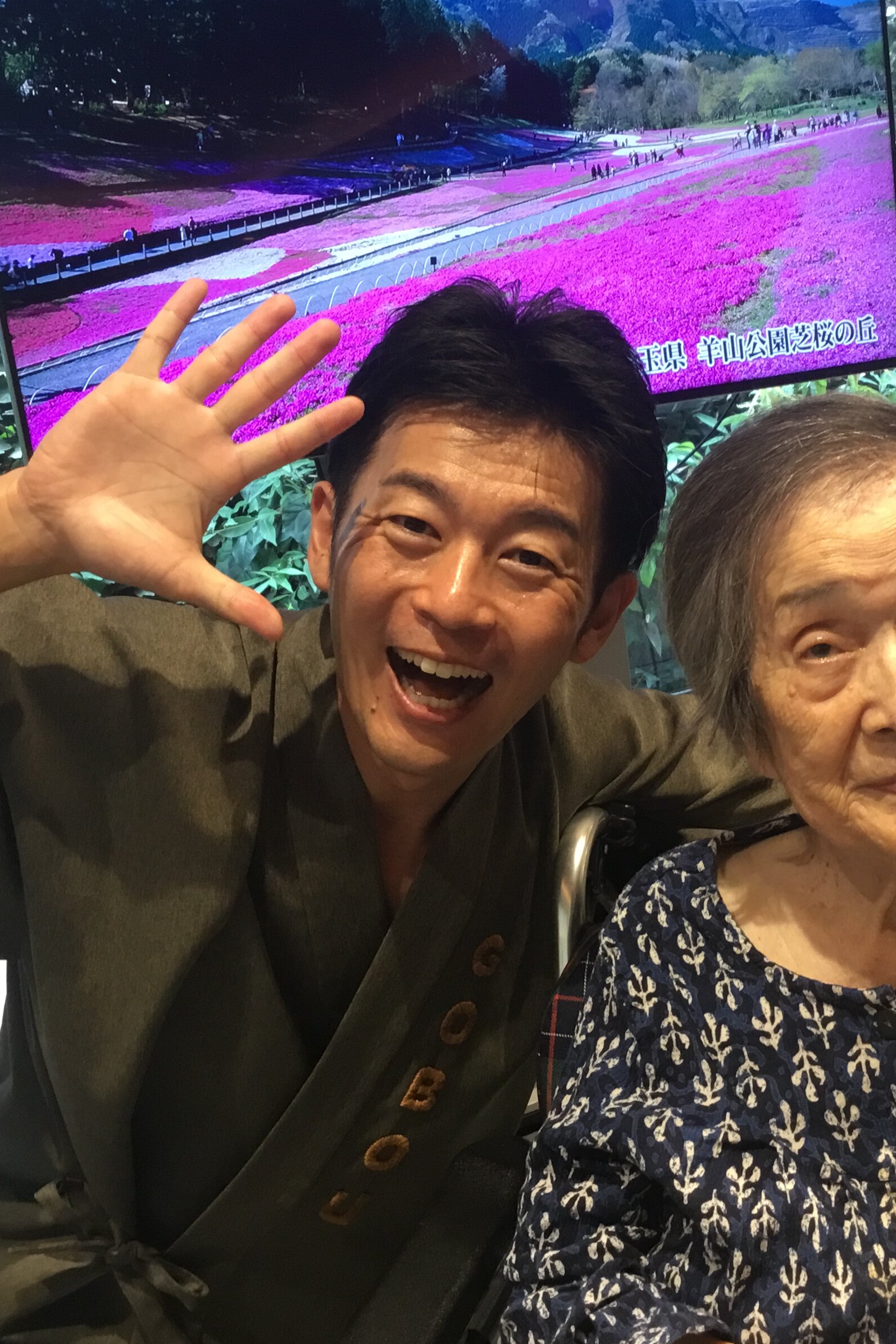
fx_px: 1642
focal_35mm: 44
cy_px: 680
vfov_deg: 44.5
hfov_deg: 30.2
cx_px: 625
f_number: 2.4
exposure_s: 1/30
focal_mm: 3.3
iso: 80
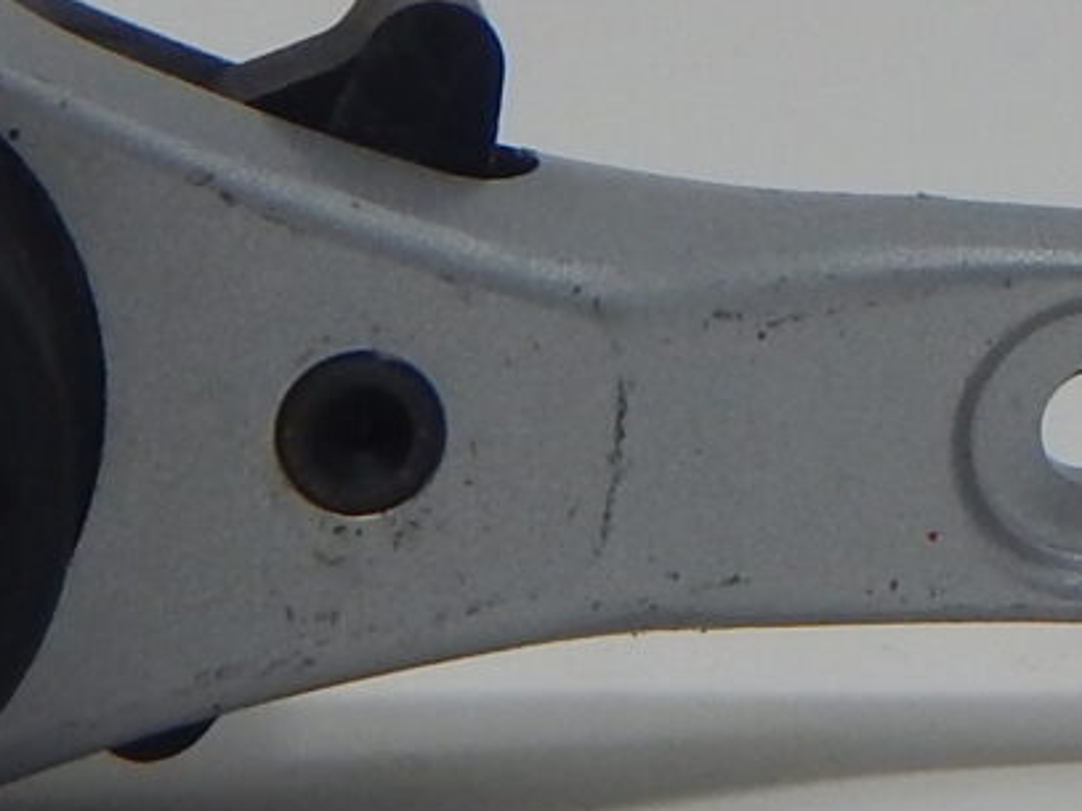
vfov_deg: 4.8
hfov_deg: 6.4
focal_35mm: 302
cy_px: -750
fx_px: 9437
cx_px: 2010
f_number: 3.7
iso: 125
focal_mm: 8.6
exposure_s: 1/160
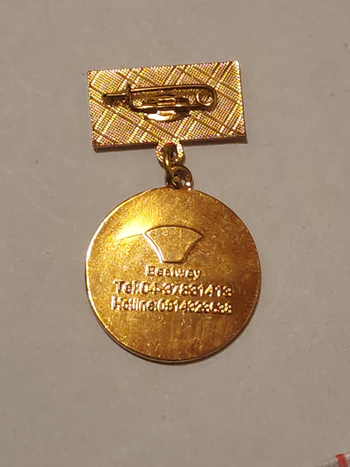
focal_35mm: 122
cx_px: 175
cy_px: 234
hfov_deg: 12.1
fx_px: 1645
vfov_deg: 16.1
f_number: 1.95
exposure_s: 1/50
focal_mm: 5.52
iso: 500
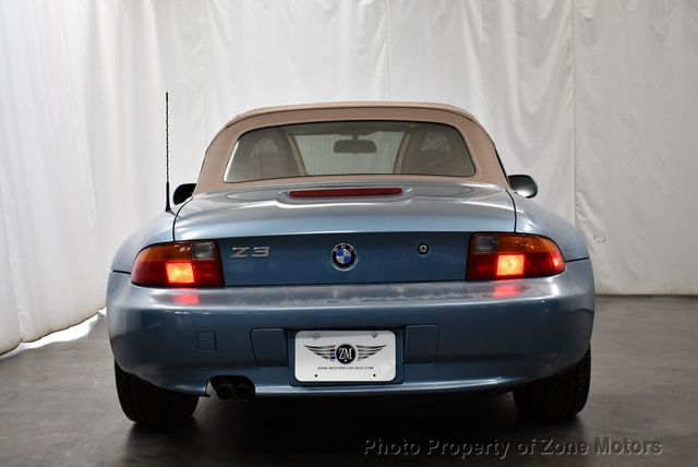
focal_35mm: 48
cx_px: 349
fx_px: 931
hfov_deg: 41.1
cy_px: 234
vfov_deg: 28.1
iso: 800
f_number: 3.8
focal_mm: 24
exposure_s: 1/125
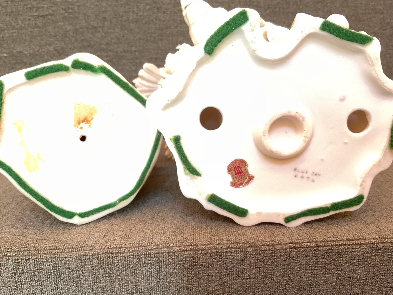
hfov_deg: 61.7
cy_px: 148
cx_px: 196
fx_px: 329
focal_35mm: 29
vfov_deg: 48.2
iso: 500
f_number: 1.8
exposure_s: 1/20
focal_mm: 3
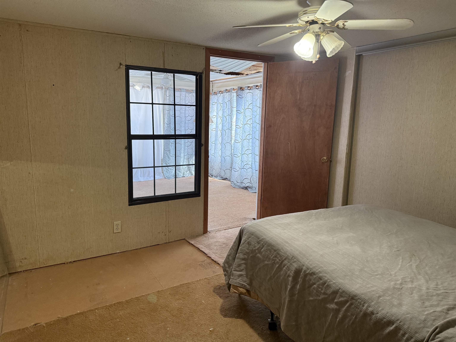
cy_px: 171
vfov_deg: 56.8
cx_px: 228
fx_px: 316
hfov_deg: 71.6
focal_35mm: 24
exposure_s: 1/120
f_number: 1.78
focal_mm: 6.76
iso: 320
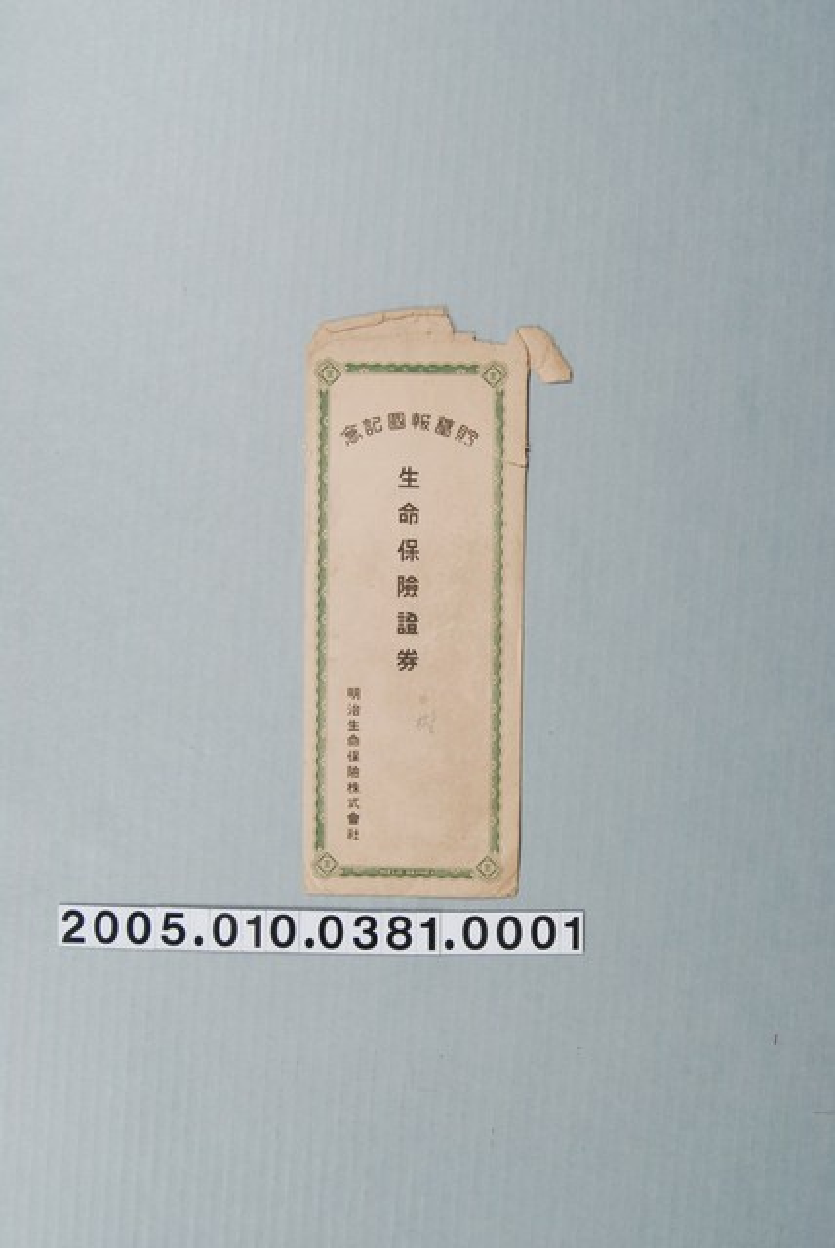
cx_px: 418
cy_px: 624
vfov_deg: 53.1
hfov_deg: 36.9
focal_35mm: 36
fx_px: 1250
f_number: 8
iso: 100
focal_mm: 24
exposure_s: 1/125
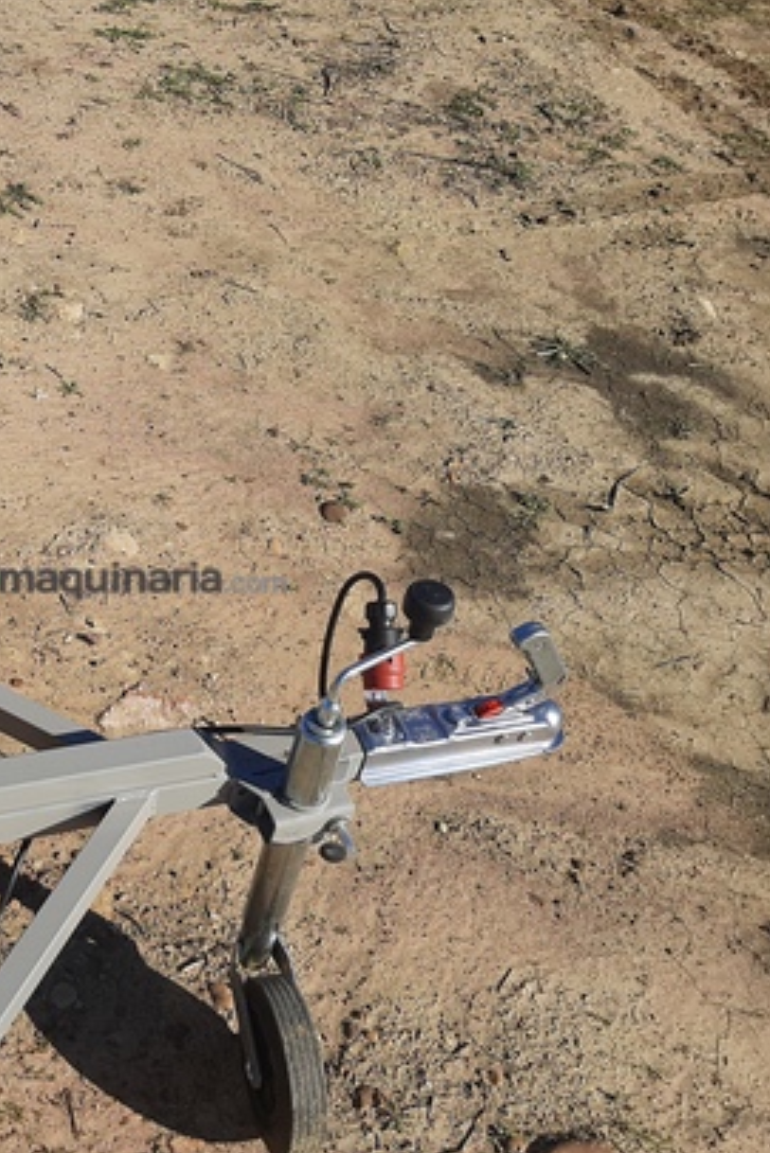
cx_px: 75
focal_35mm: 38
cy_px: 576
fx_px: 1218
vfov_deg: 50.7
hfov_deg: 33.2
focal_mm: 3.93
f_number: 1.7
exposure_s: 1/3344
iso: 40
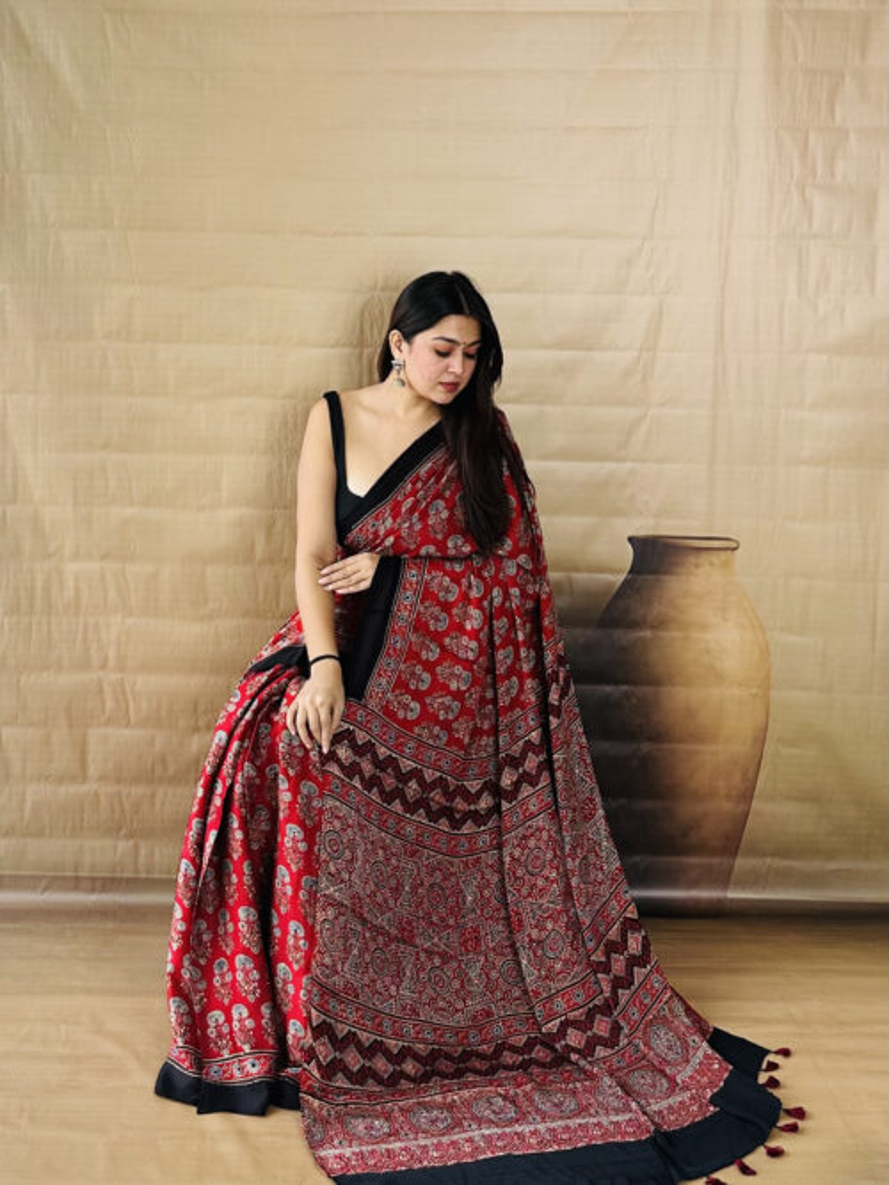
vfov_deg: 71.6
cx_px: 444
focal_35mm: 24
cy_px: 592
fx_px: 822
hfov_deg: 56.8
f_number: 1.78
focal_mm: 6.86
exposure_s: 1/121
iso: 125
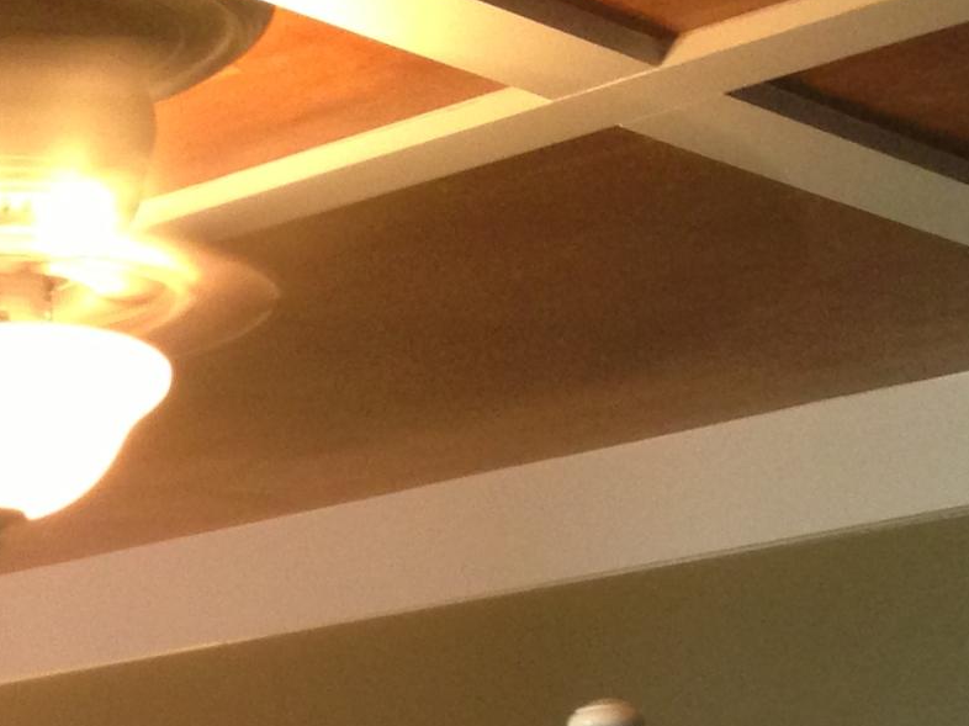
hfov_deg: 15.2
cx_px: -152
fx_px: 3526
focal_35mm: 126
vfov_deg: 10.9
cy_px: 1332
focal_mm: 4.13
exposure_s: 1/20
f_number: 2.4
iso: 160
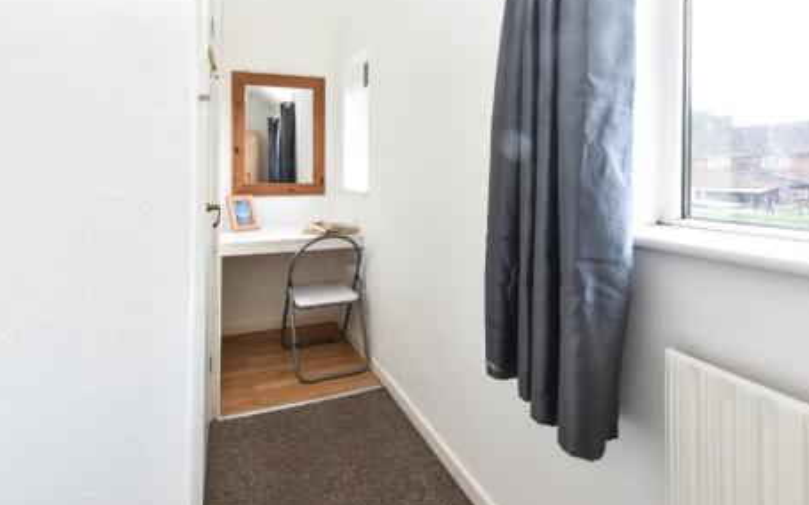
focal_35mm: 16
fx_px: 353
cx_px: 391
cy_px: 241
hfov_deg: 97.8
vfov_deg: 71.2
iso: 200
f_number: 9
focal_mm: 10
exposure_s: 1/20
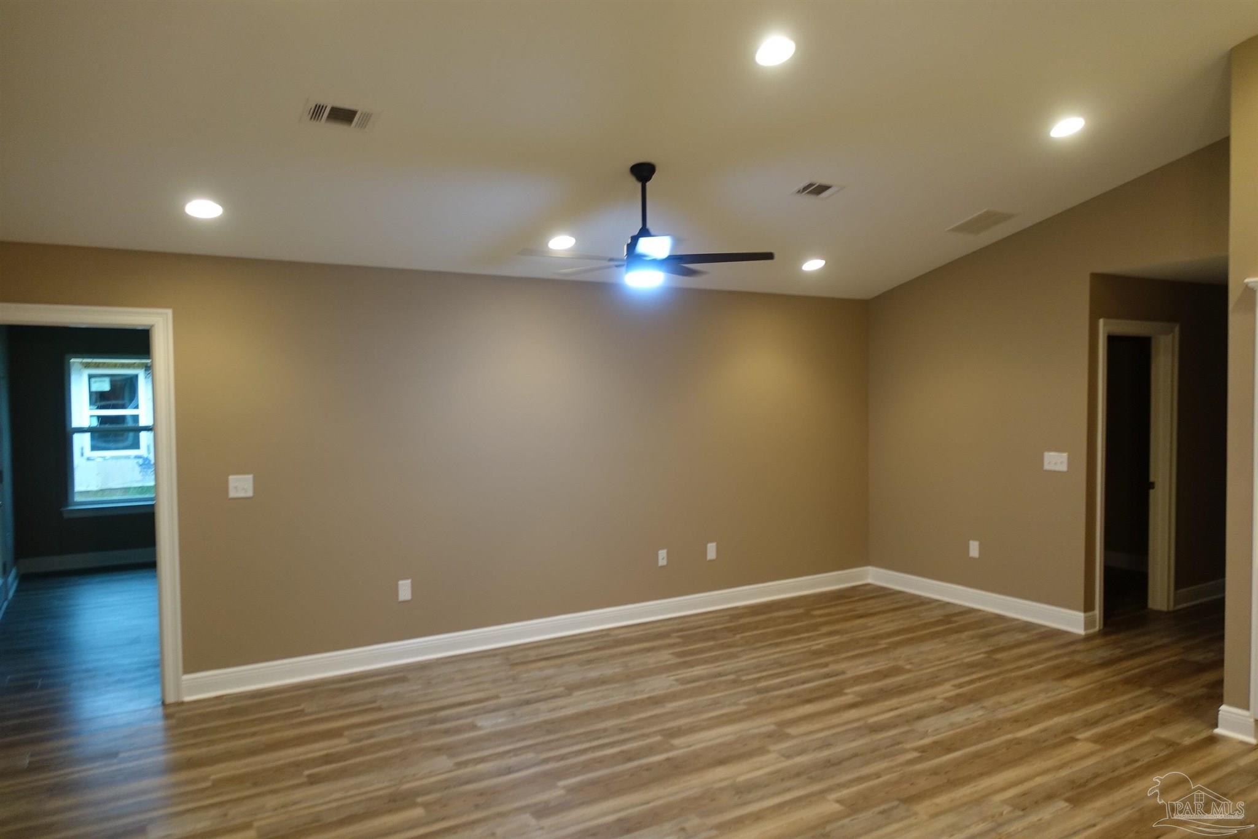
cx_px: 629
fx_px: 839
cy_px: 420
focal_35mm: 24
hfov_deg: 73.7
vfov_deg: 53.1
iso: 400
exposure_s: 1/60
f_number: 1.8
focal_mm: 8.8
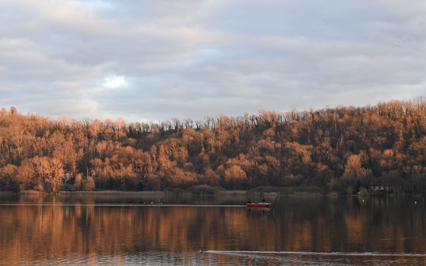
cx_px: 212
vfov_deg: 16.9
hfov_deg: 26.8
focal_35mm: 77
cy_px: 132
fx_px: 894
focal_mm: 50
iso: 400
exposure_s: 1/50
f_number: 8
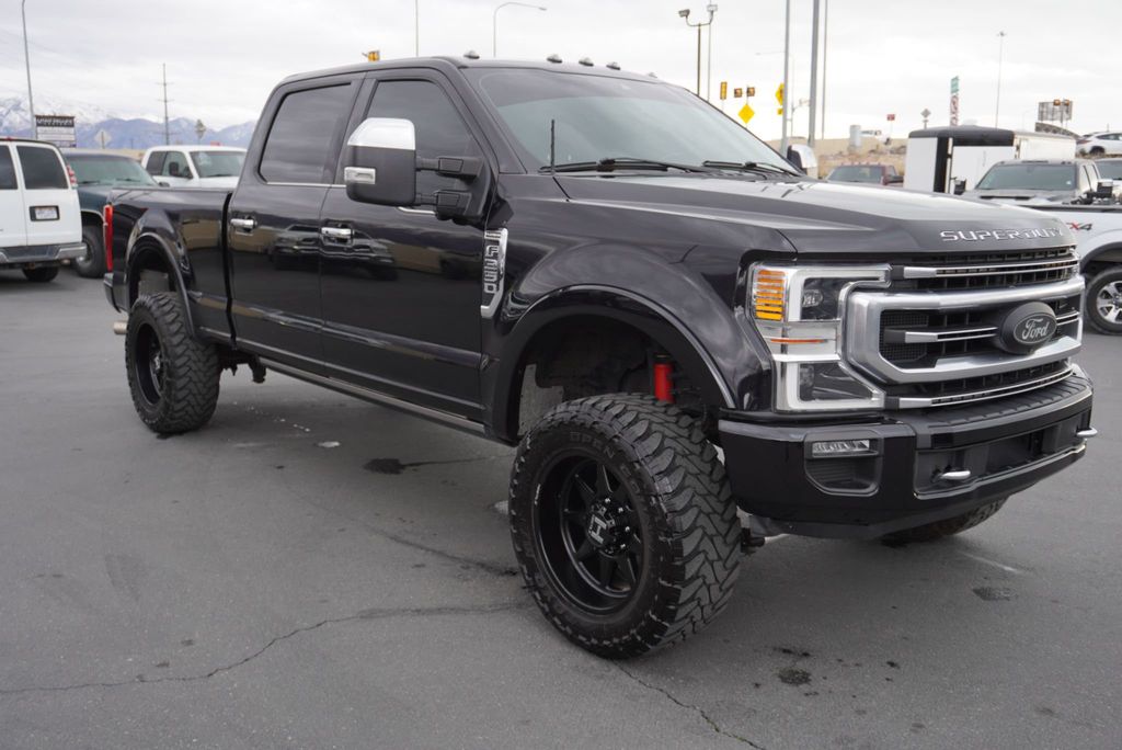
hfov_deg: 57.2
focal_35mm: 33
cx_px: 561
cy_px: 375
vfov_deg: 40.0
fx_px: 1029
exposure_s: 1/60
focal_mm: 22
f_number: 4
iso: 125
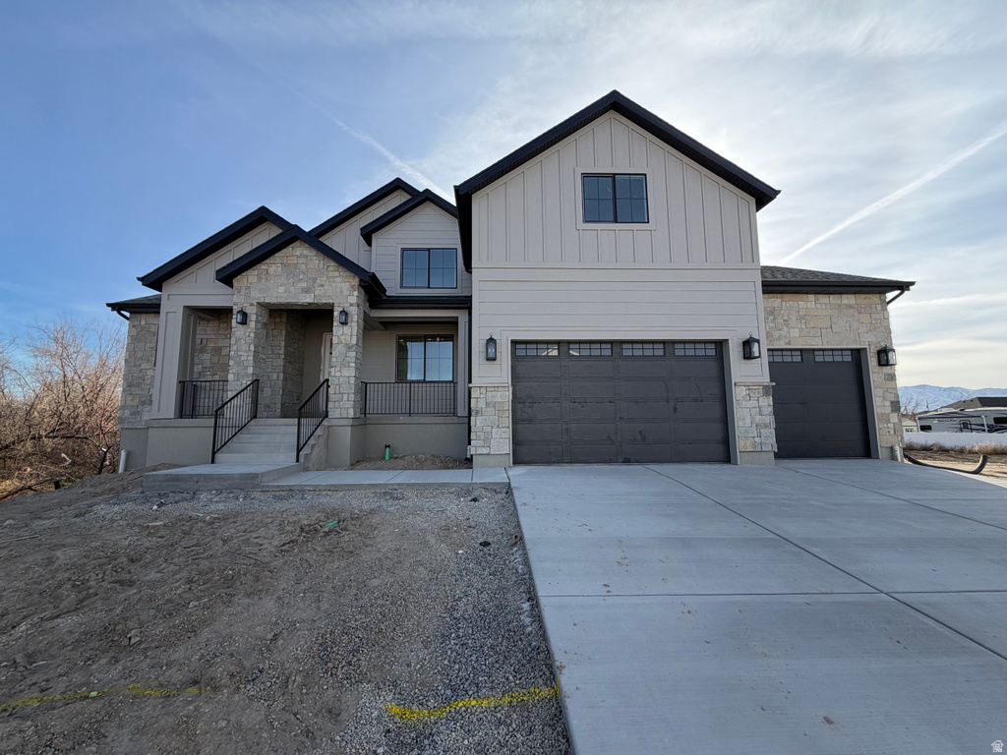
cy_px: 378
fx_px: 407
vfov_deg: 85.7
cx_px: 504
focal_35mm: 14
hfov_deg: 102.1
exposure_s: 1/770
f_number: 2.2
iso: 32
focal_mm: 2.22
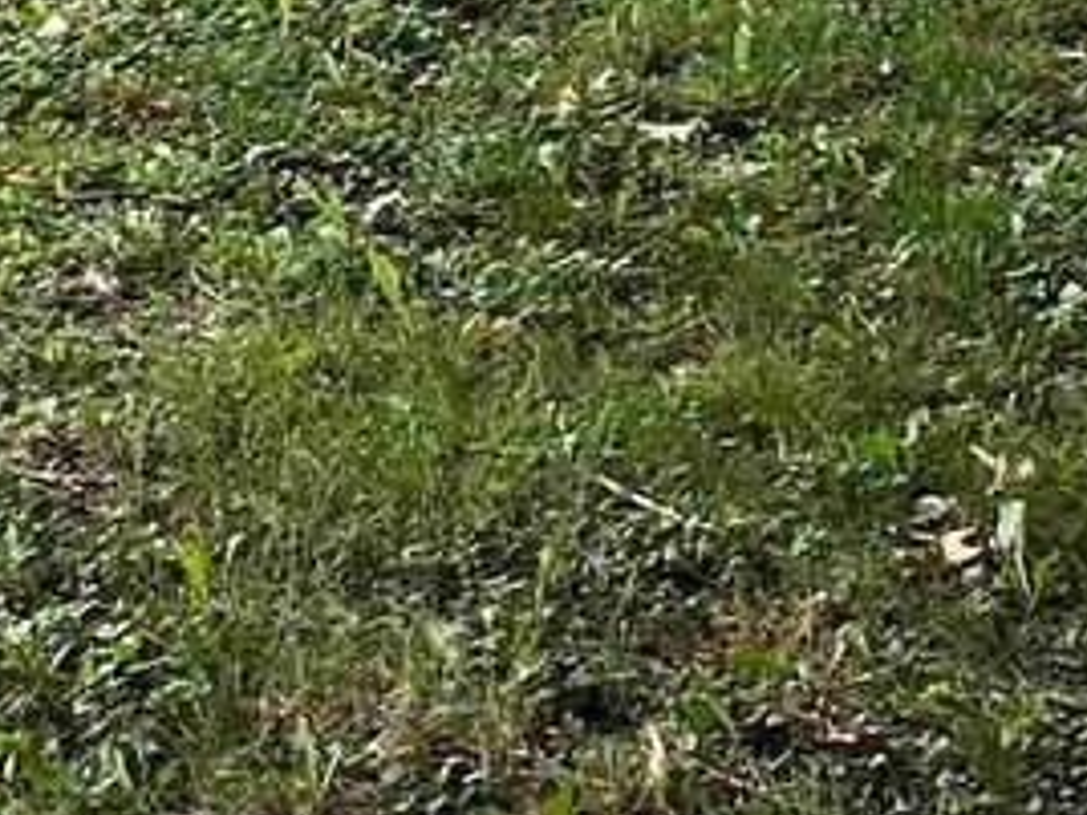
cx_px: -2056
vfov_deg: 8.6
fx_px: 4867
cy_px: -1229
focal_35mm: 155
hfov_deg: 10.0
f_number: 1.6
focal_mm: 5.1
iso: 50
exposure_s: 1/424
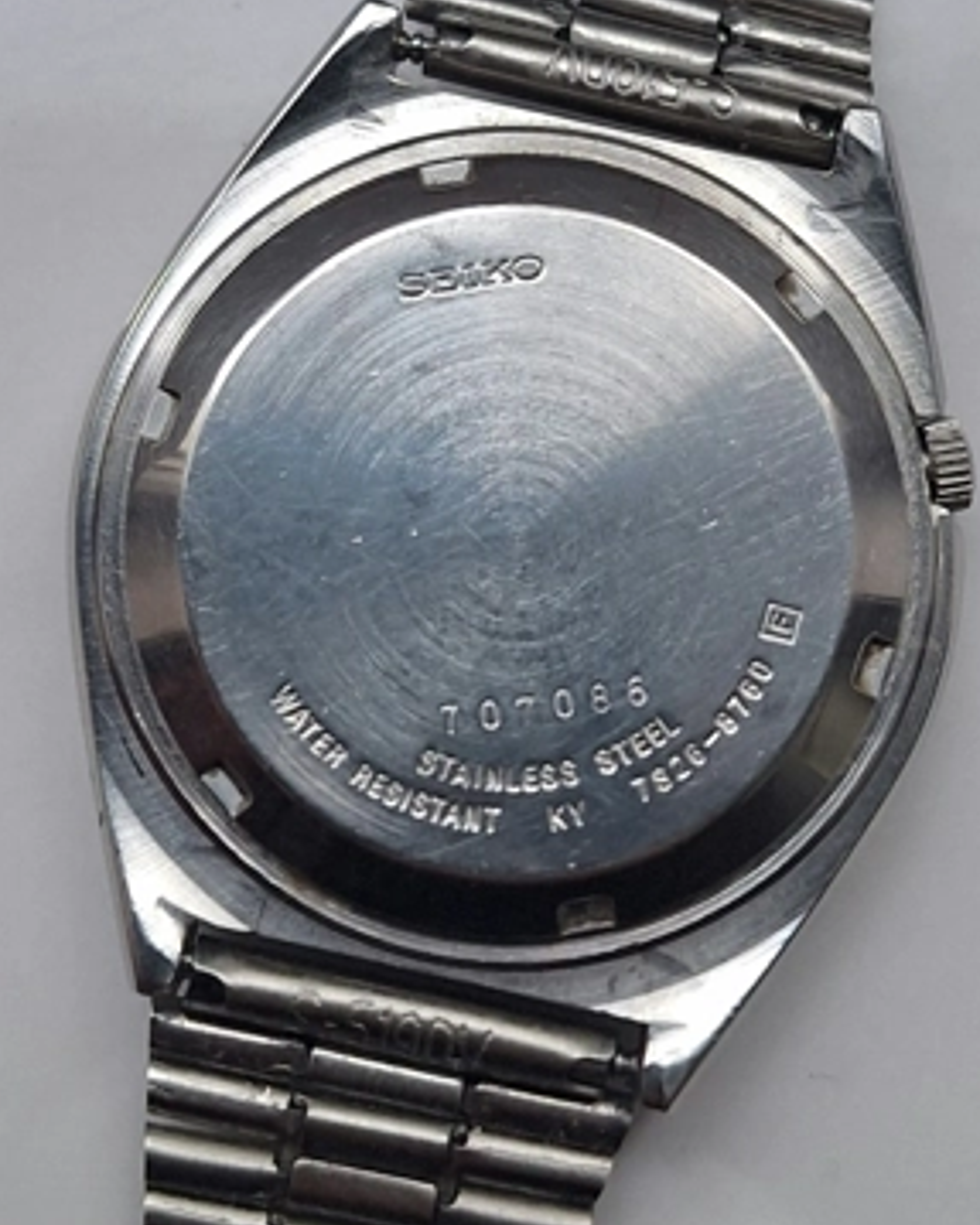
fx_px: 907
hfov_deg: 56.8
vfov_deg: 68.1
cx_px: 505
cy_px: 645
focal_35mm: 25
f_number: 1.8
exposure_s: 1/50
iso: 125
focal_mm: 5.54
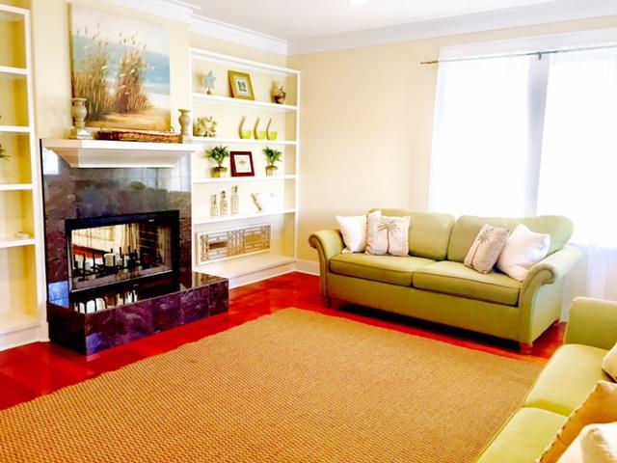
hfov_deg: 61.7
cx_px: 308
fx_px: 517
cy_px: 232
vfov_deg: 48.2
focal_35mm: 29
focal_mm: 4.15
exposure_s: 1/30
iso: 64
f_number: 2.2
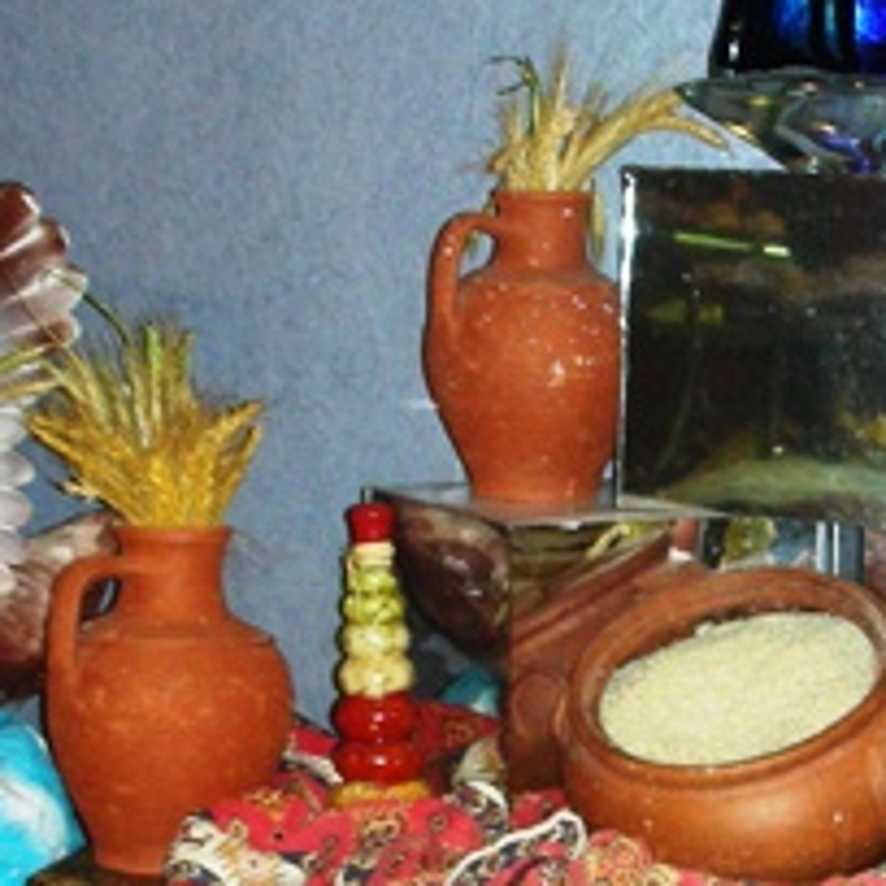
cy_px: 599
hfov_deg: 17.8
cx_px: 717
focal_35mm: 97
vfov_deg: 17.9
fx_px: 2809
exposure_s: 1/60.1
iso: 155
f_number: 3
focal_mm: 5.8
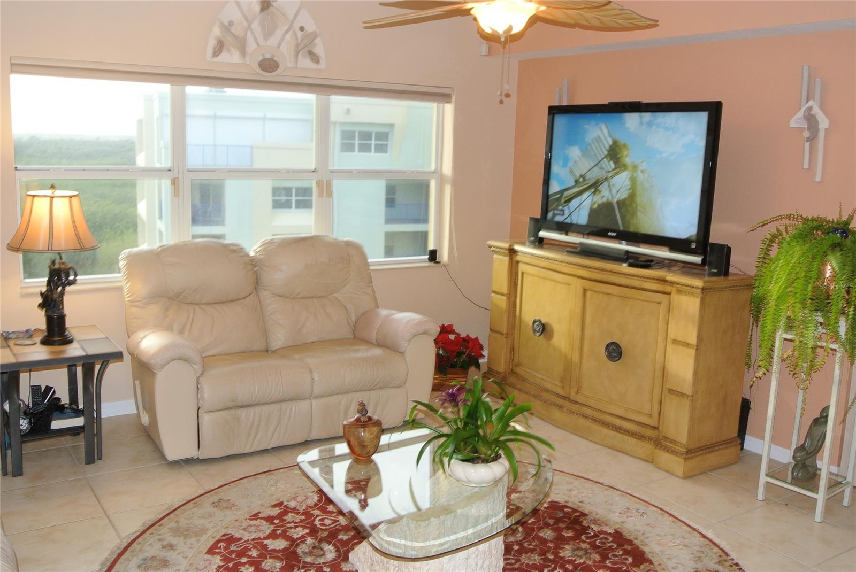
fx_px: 809
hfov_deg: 55.8
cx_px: 428
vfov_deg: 39.0
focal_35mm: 34
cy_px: 286
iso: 400
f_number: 4.5
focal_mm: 12.7
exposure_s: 1/50
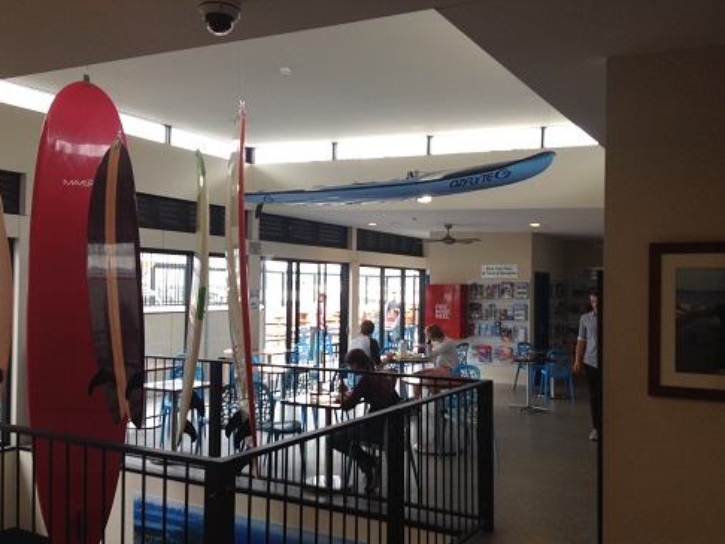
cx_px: 354
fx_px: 754
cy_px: 278
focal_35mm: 36
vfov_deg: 39.7
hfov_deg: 51.3
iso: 50
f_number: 2.4
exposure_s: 1/120
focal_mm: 4.28
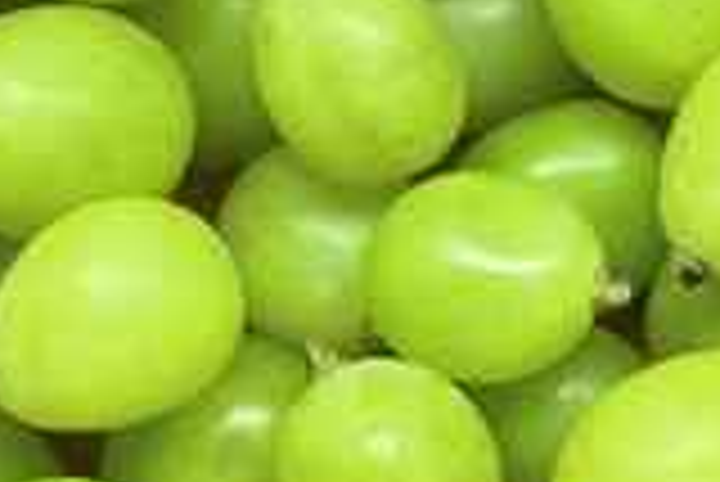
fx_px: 1621
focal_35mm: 81
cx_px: 594
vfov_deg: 16.9
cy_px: 207
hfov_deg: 24.6
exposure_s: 1/121
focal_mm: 4.2
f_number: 1.6
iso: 100
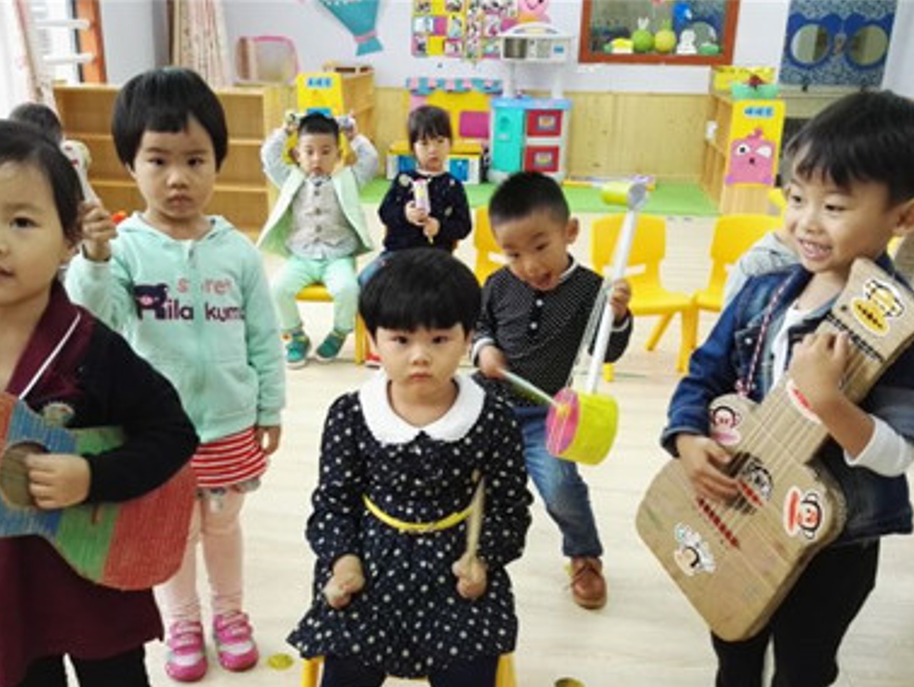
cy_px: 451
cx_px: 399
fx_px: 978
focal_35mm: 37
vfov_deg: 38.3
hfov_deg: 50.0
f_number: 2
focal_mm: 3.83
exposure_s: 1/33.3
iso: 200
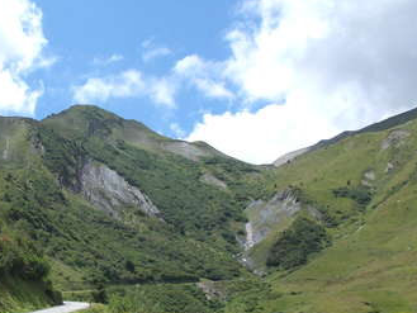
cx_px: 99
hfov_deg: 36.5
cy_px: 212
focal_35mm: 51
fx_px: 615
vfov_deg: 28.4
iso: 80
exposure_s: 1/500
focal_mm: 4
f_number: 5.4
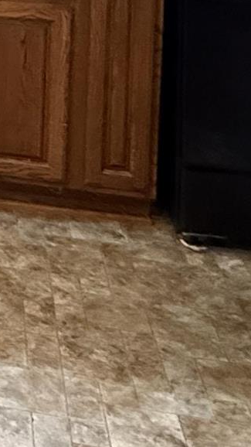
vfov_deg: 22.8
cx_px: -293
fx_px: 959
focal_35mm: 81
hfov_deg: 12.6
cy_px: -165
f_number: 2.2
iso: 1000
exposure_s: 1/40
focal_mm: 2.22
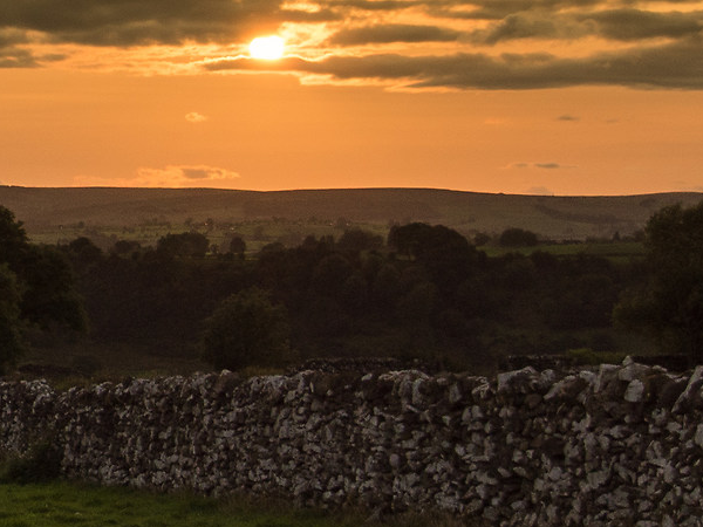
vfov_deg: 10.3
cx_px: -255
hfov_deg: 13.2
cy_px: 70
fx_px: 2924
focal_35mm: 144
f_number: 5.6
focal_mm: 18
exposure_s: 1/125
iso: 200
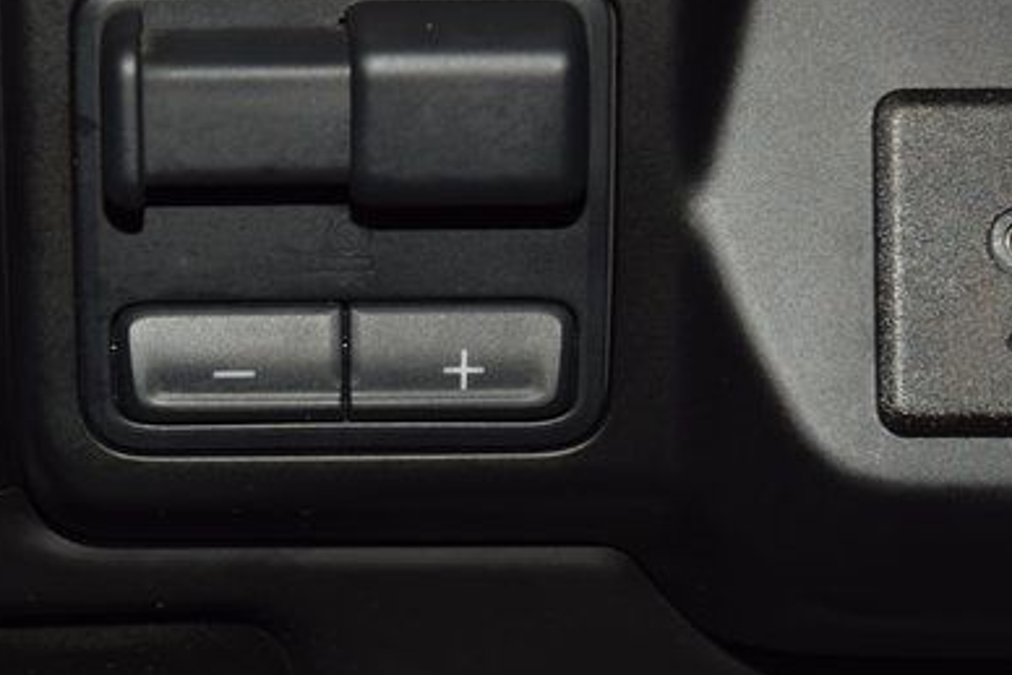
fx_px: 4865
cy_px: 288
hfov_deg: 11.9
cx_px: 316
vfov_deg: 7.9
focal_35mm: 173
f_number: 8
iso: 100
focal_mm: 70
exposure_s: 1/125
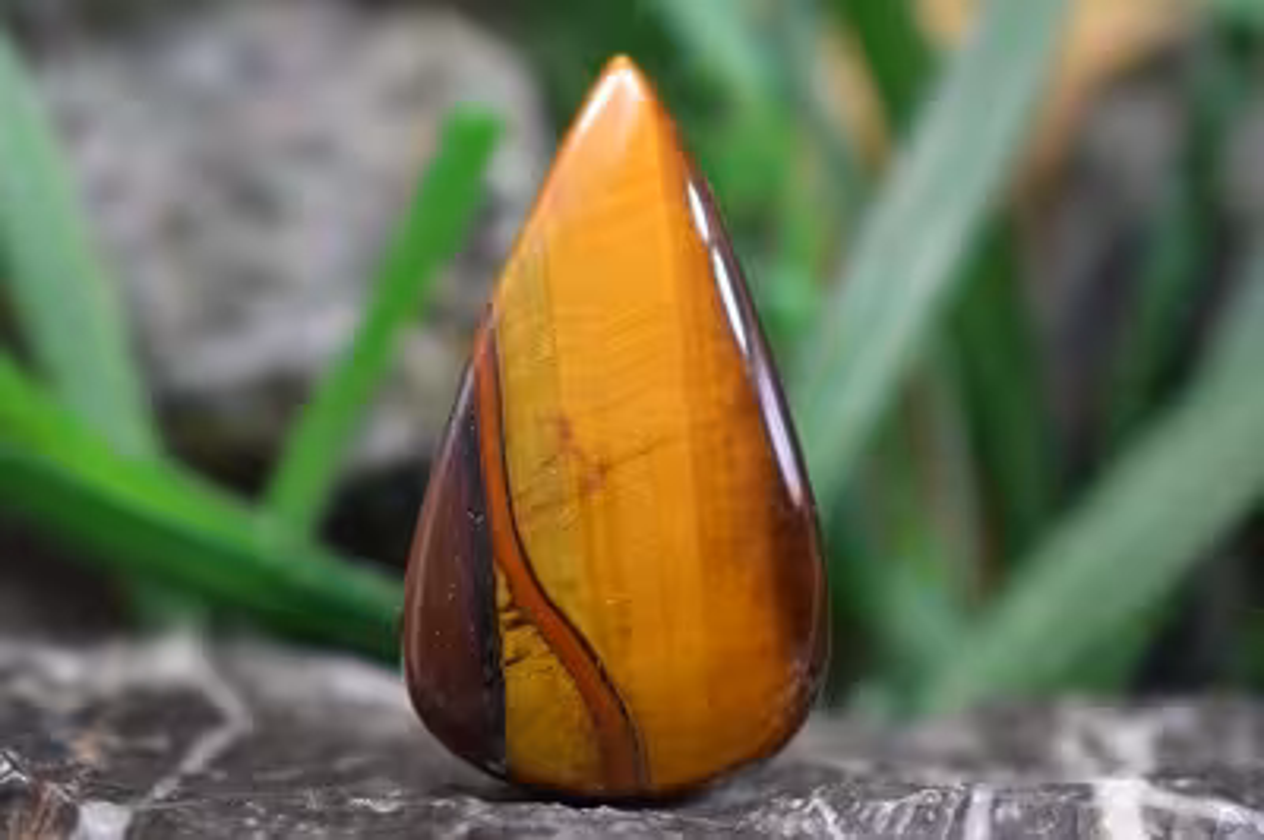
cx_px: 632
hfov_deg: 24.6
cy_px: 420
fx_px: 2894
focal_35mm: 82
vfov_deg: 16.5
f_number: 5.6
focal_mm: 55
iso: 1400
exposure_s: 1/60
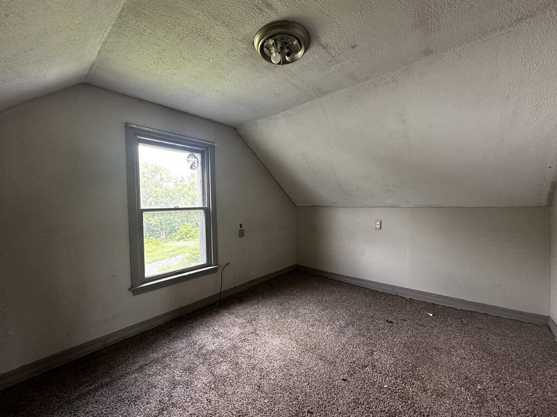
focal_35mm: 14
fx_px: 225
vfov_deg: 85.7
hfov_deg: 102.1
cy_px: 208
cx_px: 278
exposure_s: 1/99
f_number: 2.2
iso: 160
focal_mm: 2.22
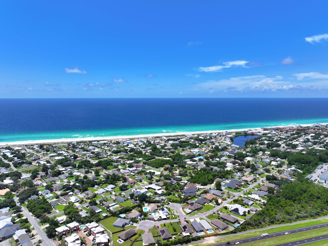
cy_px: 123
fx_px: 227
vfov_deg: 56.8
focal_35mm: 24
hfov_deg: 71.6
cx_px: 164
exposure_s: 1/2000
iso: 100
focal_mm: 12.29
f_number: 2.8
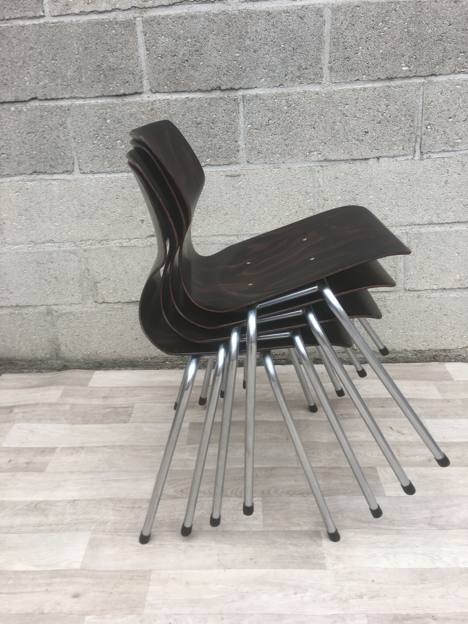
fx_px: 523
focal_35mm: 29
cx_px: 234
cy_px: 312
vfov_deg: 61.7
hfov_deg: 48.2
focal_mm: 4.15
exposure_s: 1/100
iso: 32
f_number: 2.2
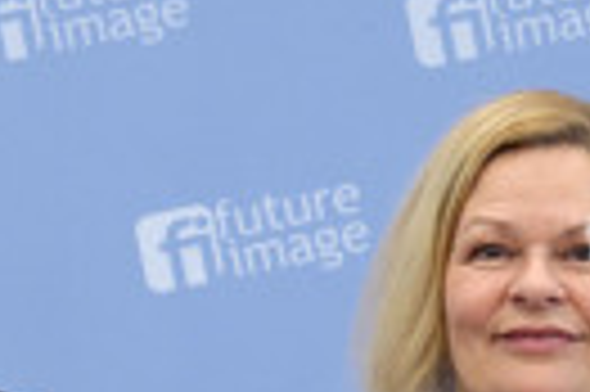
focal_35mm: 158
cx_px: 133
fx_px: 2586
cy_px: 577
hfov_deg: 13.0
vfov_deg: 8.5
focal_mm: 46
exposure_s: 1/500
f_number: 5
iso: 3200
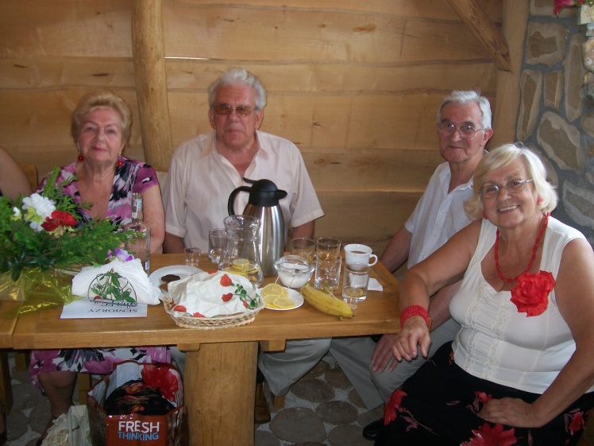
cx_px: 297
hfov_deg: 51.4
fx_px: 618
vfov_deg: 39.7
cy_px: 223
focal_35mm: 36
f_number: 2.7
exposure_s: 1/30
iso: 80
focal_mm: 6
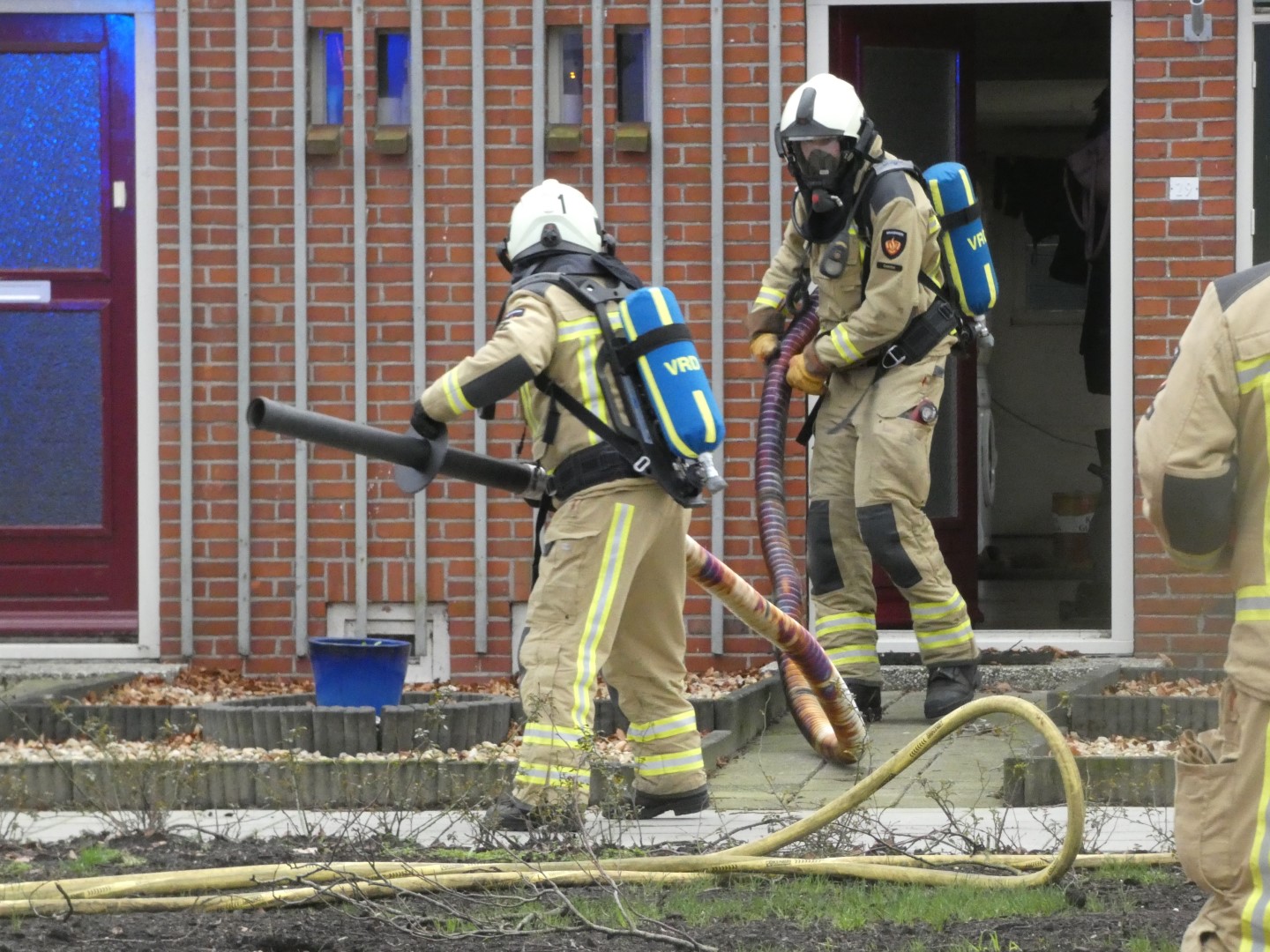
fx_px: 10346
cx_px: 635
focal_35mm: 282
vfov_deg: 5.3
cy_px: 476
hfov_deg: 7.0
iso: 1250
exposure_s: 1/80
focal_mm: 50.6
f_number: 5.5
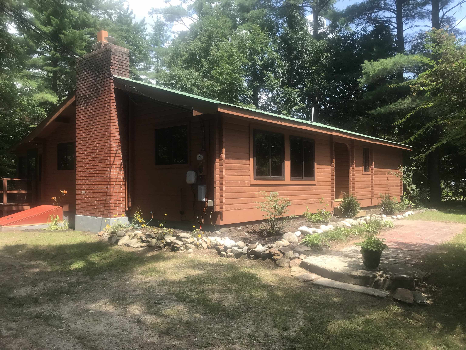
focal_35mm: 28
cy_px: 175
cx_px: 233
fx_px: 377
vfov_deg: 49.7
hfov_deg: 63.4
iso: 20
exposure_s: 1/766
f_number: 1.8
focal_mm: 3.99
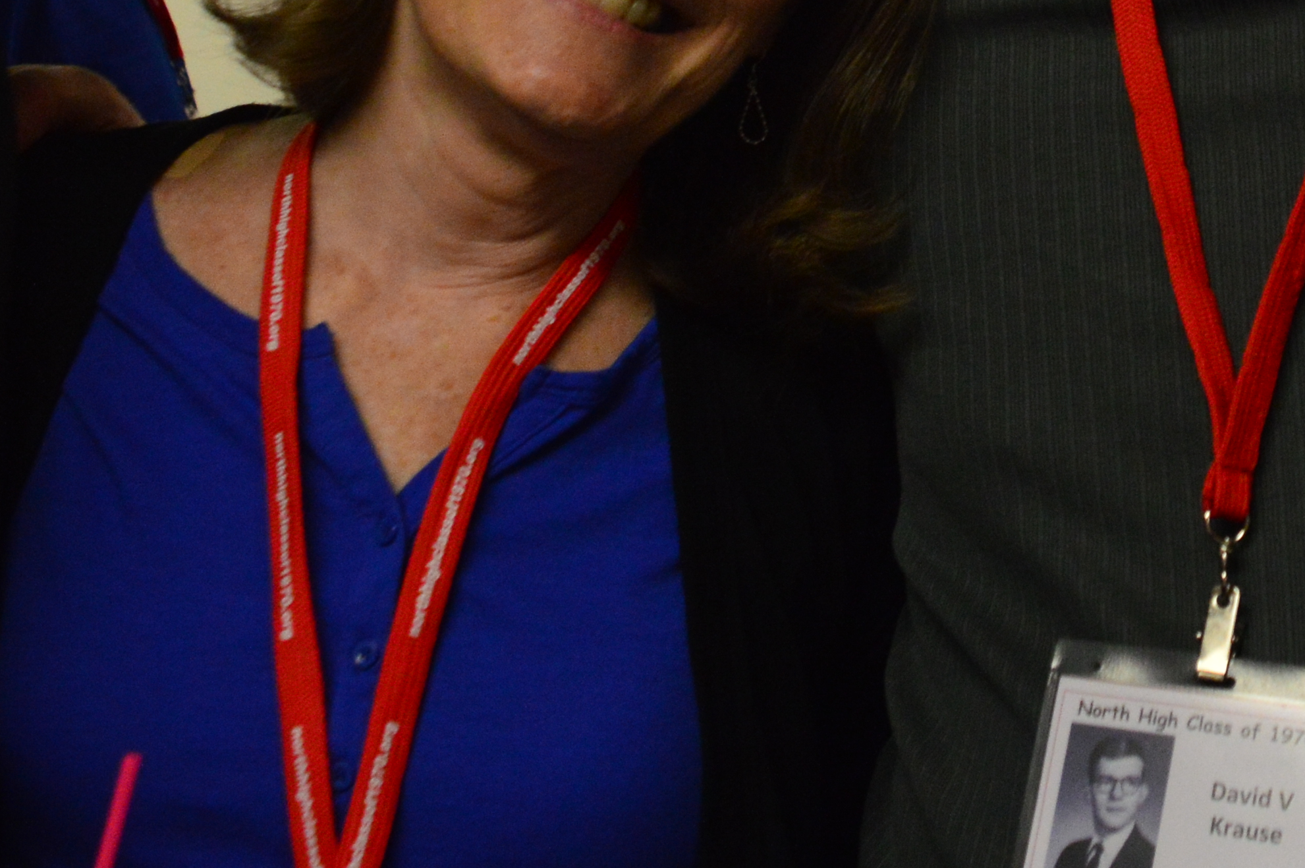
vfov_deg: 15.7
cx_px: 1310
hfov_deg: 23.7
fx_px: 2970
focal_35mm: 82
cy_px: -301
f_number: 3.5
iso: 800
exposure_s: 1/50
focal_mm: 18
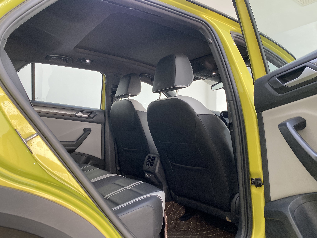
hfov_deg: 67.3
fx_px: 238
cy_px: 119
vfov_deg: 53.1
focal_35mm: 26
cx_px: 158
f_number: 1.8
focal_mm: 4.25
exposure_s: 1/110
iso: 125
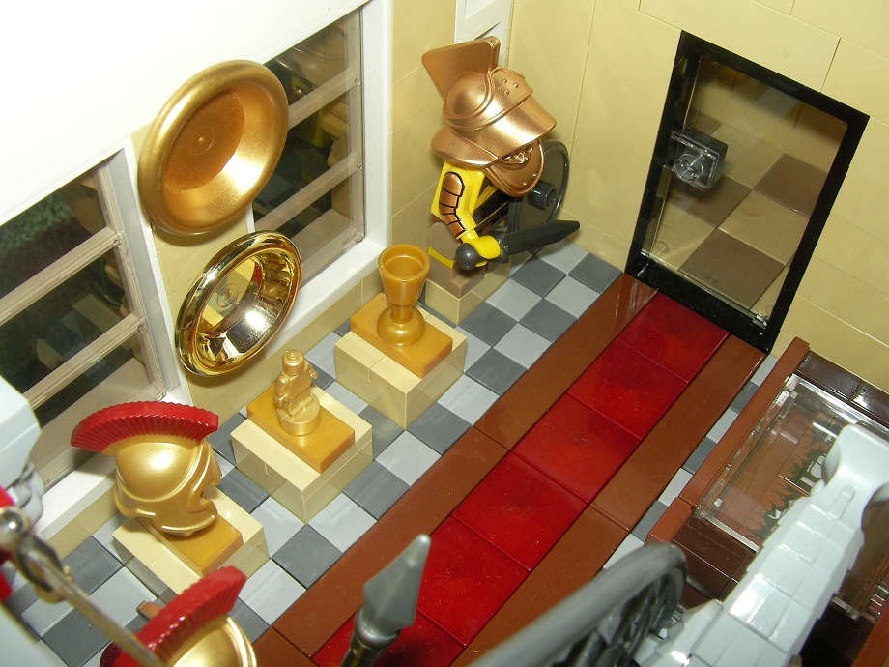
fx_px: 976
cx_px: 444
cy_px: 334
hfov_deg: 49.0
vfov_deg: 37.7
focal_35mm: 38
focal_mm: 6.3
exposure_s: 1/30
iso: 100
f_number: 6.6
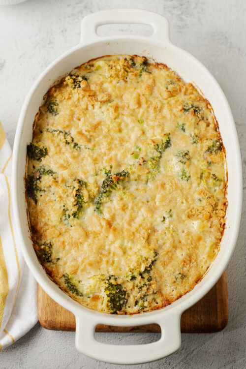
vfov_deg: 39.6
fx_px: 512
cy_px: 184
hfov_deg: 27.0
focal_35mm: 50
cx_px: 123
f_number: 5
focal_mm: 50
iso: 320
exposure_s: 1/80
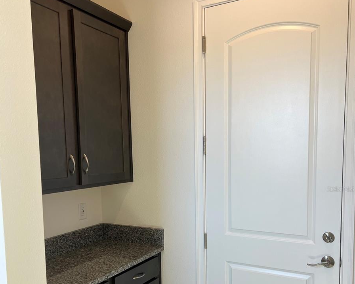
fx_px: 357
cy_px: 189
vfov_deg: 42.8
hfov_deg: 52.8
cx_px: 177
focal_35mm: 34
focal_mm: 5.7
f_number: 1.5
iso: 50
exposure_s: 1/120
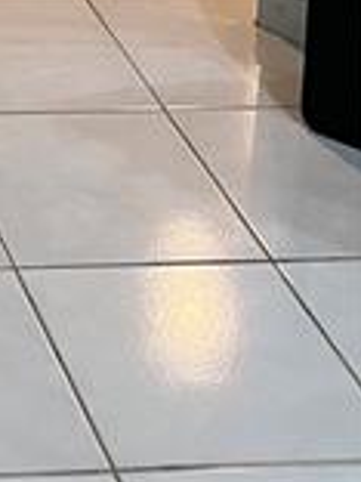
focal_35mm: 128
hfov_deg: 10.0
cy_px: -701
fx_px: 1780
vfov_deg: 12.1
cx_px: -521
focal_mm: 5.7
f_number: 1.5
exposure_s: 1/60
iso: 125
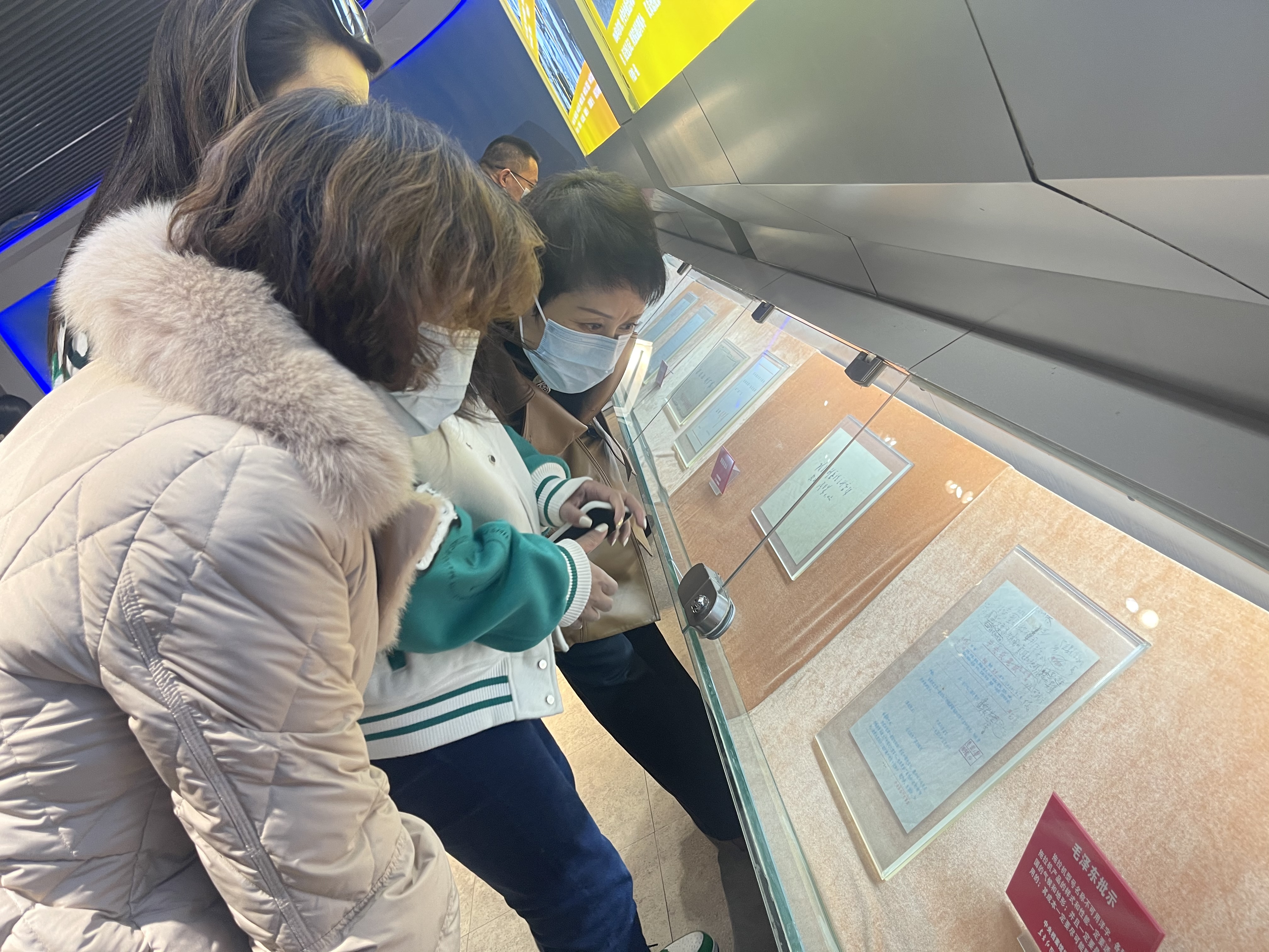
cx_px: 634
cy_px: 476
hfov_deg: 67.3
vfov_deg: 53.1
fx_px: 953
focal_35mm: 26
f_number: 1.6
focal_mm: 5.1
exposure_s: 1/50
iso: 80
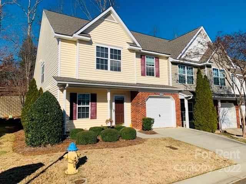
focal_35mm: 26
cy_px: 92
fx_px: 185
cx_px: 123
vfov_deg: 53.1
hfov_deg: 67.3
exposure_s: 1/4902
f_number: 1.8
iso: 25
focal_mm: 4.25
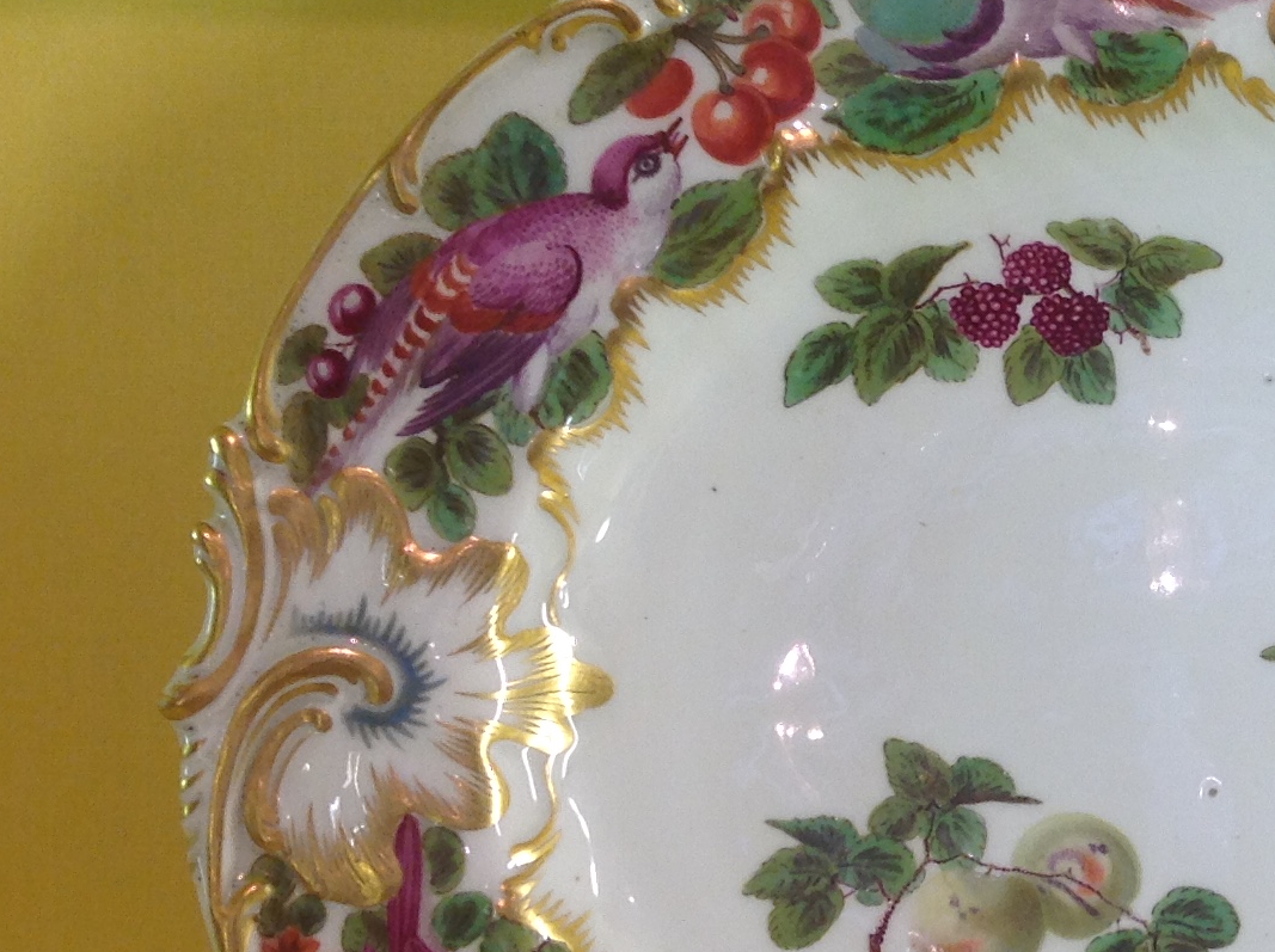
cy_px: 643
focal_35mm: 85
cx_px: 1417
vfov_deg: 17.3
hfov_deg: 21.8
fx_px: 3126
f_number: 2.4
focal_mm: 4.28
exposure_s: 1/40
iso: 50
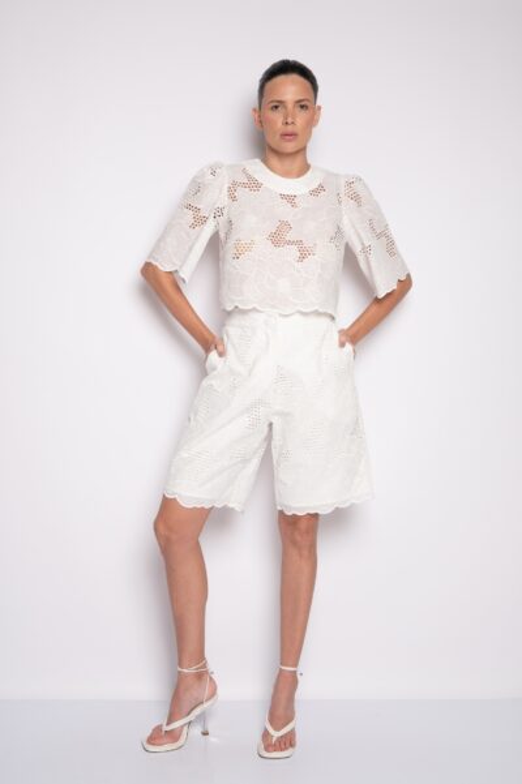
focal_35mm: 46
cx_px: 261
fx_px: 1002
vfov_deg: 42.8
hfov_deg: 29.2
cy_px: 392
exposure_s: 1/160
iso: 200
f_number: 5.6
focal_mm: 46
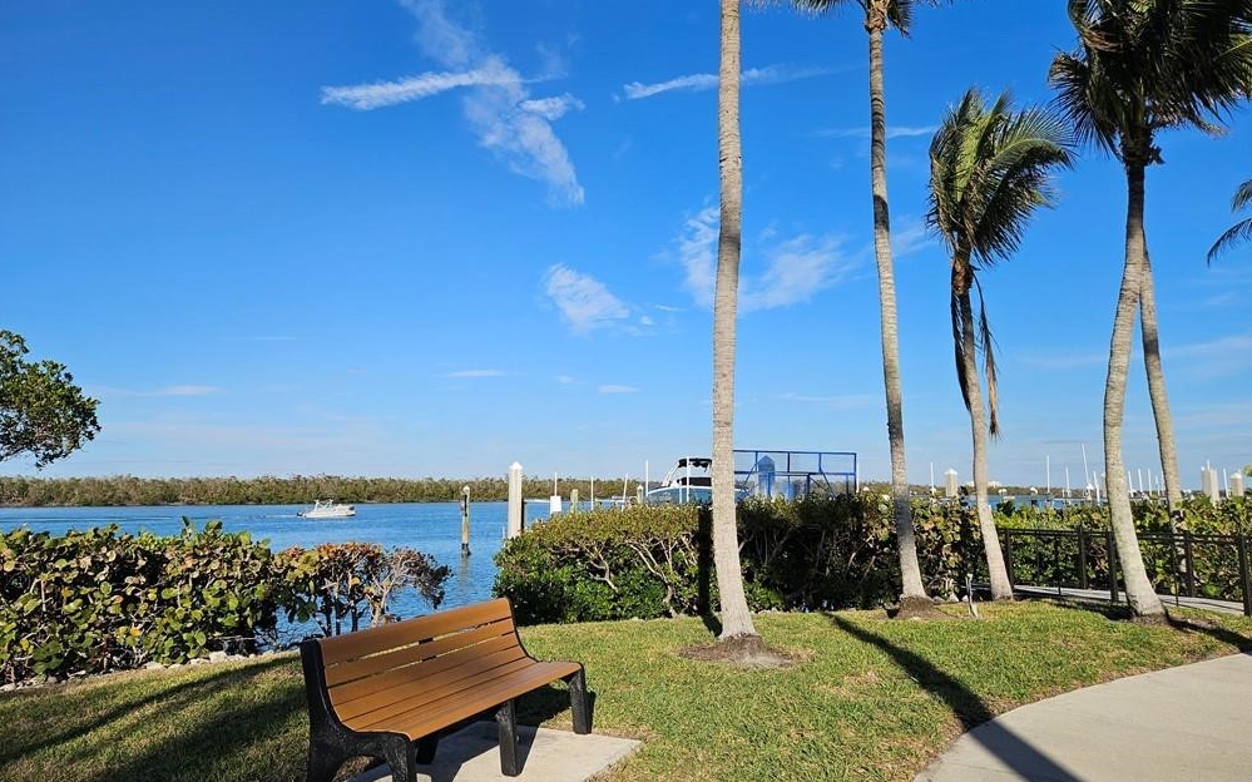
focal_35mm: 25
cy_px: 382
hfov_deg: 72.6
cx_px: 628
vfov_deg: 49.3
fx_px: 853
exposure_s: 1/2745
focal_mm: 5.4
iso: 25
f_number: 1.8
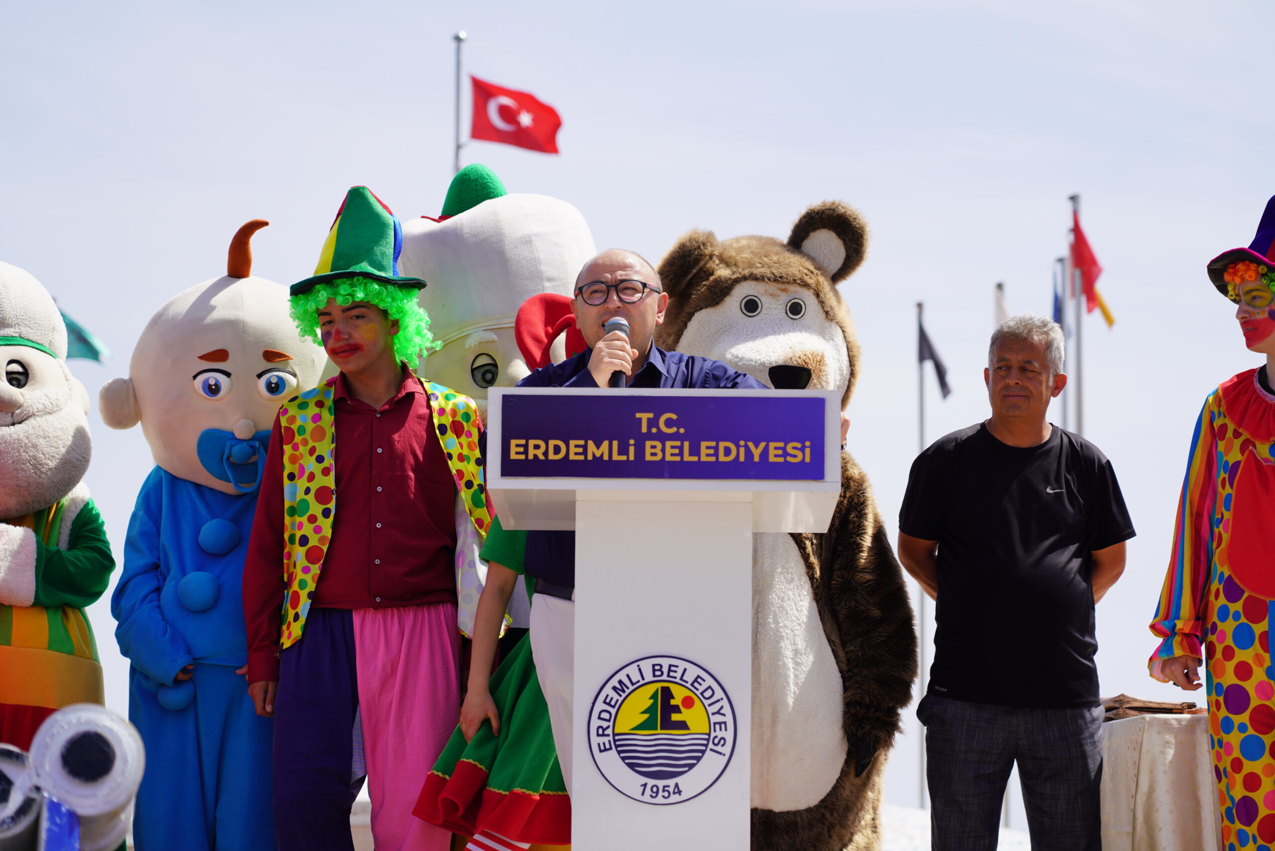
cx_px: 638
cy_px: 426
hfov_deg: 19.5
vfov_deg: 13.0
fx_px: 3719
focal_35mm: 105
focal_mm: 105
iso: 100
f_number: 5
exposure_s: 1/800
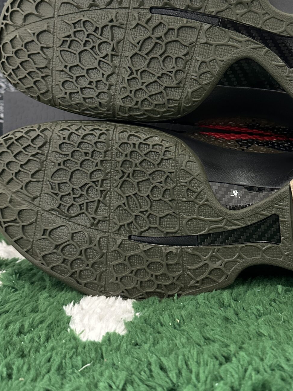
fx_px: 531
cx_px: 231
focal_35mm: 47
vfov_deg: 40.2
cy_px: 152
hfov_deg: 30.2
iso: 640
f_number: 1.78
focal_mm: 6.86
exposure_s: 1/50
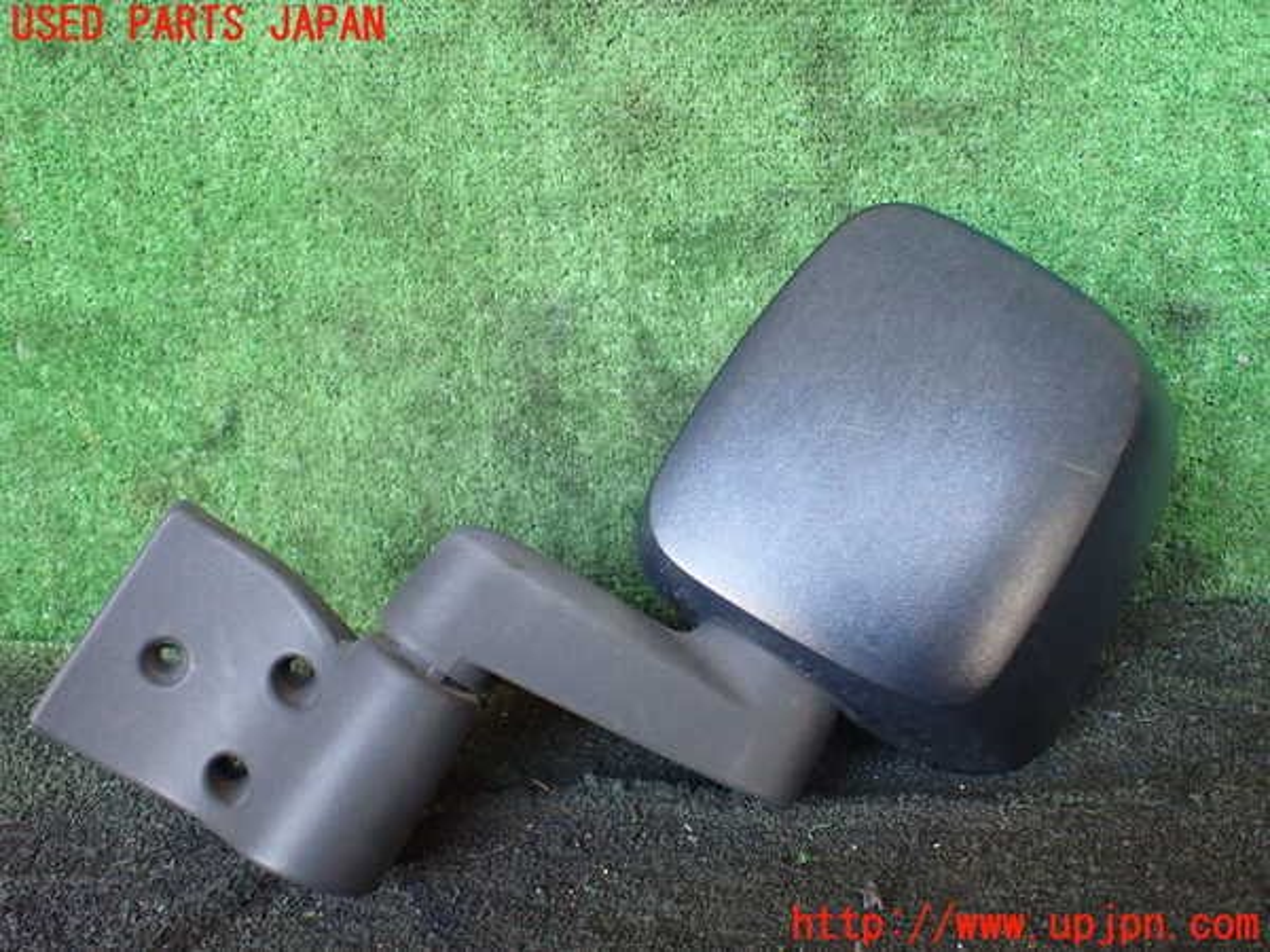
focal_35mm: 30
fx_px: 1101
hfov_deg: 60.0
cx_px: 635
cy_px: 476
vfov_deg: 46.8
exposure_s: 1/125
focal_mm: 5.4
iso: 800
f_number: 2.3
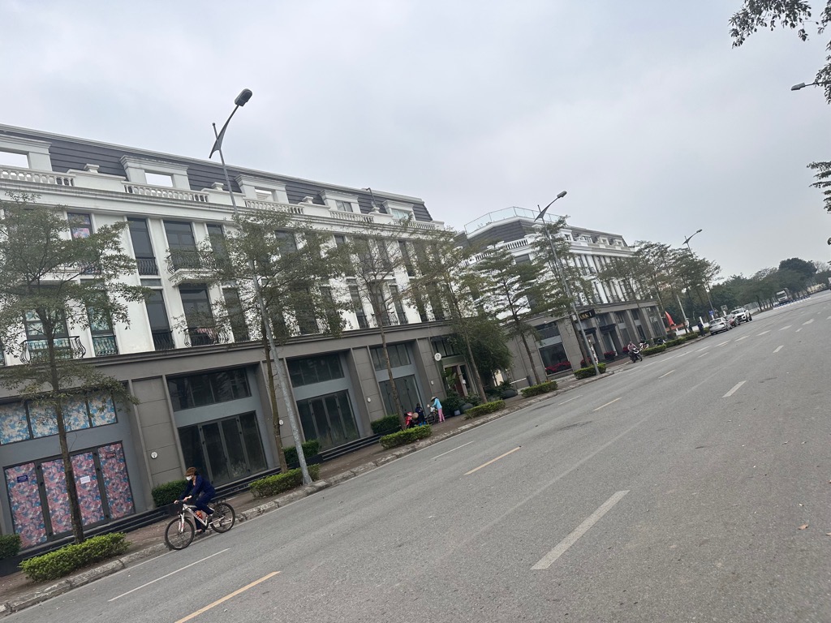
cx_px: 416
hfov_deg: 71.6
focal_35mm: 24
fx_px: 576
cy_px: 312
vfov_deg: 56.8
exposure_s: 1/2353
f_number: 1.78
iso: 80
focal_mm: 6.86
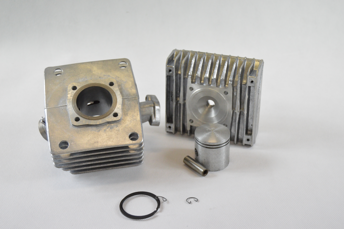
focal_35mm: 60
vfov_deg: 22.6
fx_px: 573
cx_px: 172
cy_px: 114
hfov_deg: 33.4
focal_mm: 40
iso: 1600
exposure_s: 1/320
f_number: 5
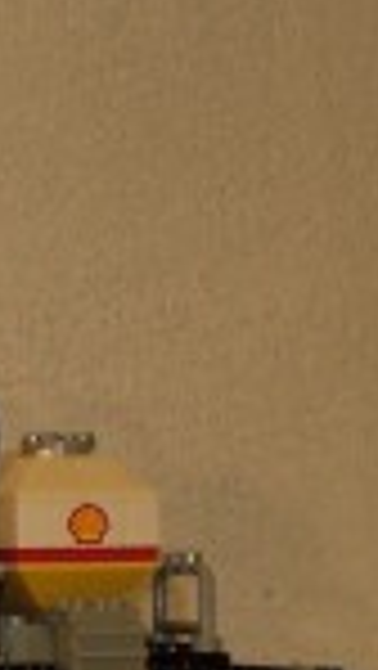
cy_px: 612
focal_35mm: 178
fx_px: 3166
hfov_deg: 6.6
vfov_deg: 12.0
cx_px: -378
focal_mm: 6.3
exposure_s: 1/100
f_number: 3.1
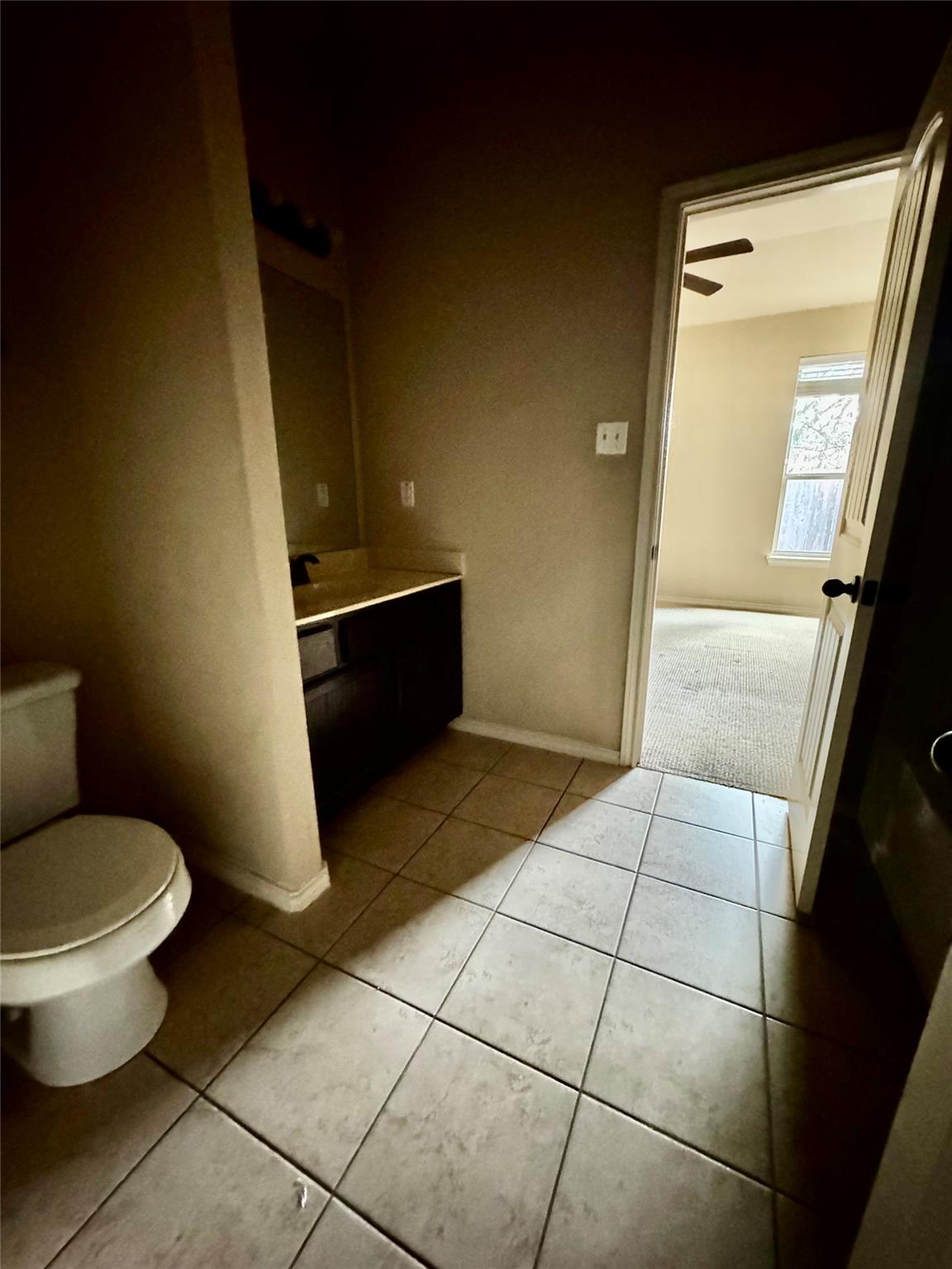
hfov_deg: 85.7
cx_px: 476
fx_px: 513
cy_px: 634
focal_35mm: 14
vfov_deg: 102.1
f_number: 2.2
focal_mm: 2.22
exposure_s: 1/30
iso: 2500
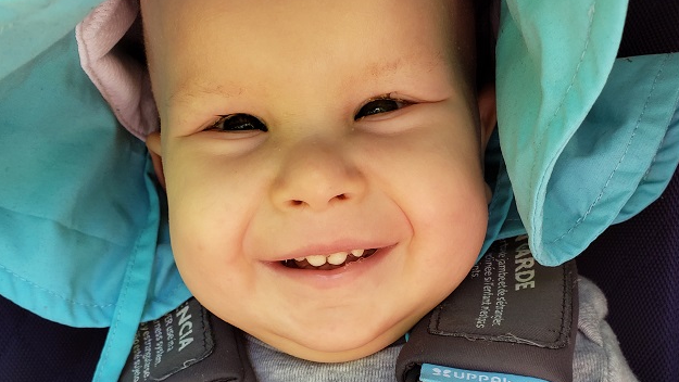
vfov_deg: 40.2
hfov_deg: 66.0
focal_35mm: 29
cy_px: 194
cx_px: 343
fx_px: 522
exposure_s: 1/120
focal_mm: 4.3
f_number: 2.4
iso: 80
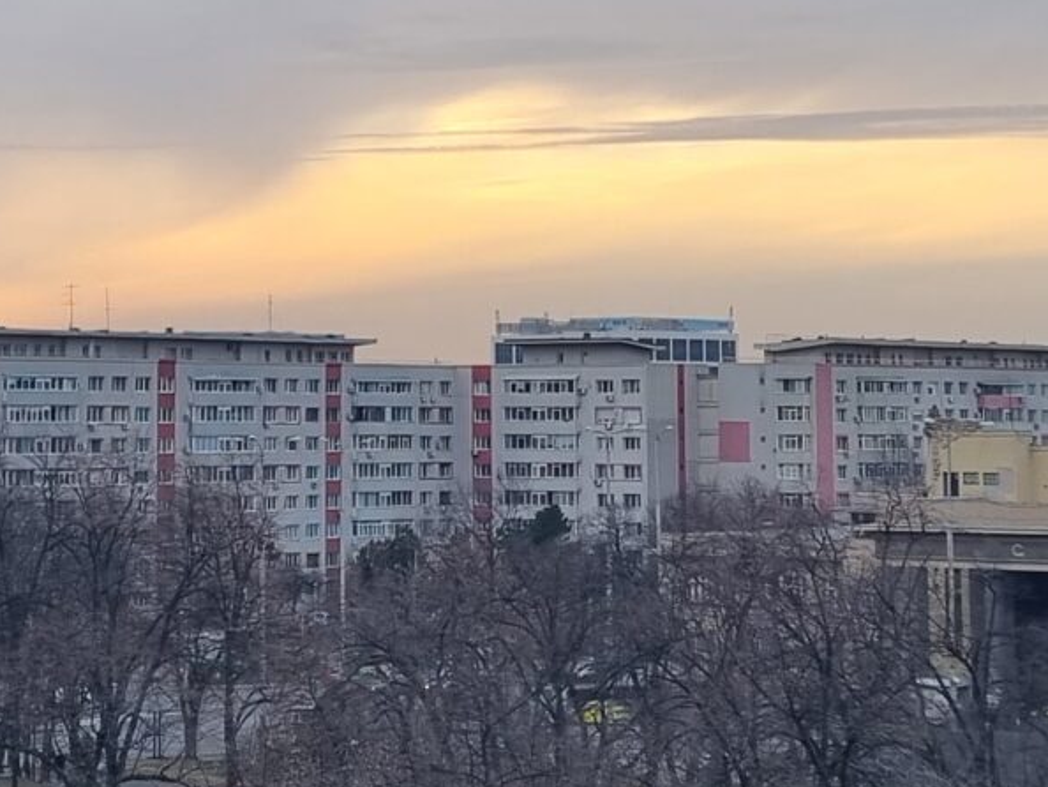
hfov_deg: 17.5
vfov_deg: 13.1
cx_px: 302
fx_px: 3392
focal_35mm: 112
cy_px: 104
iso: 50
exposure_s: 1/161
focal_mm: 5.4
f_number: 1.8
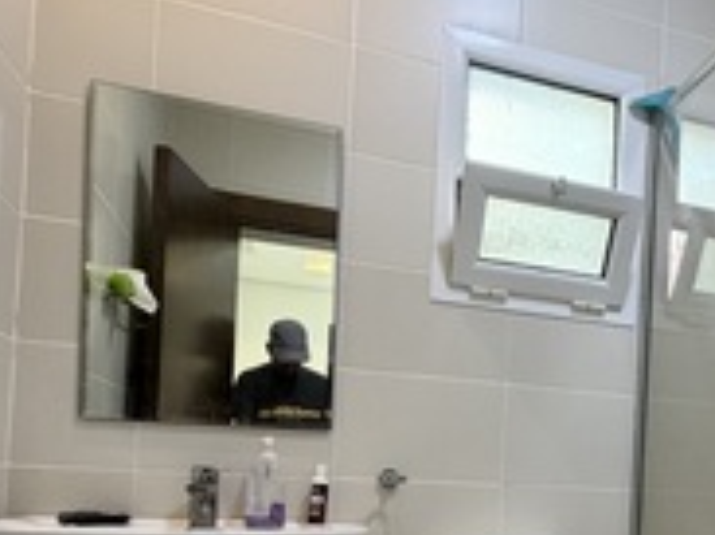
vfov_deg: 38.1
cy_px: 474
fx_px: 722
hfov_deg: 49.8
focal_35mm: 35
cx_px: 565
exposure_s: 1/50
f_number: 2.2
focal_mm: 2.22
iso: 250
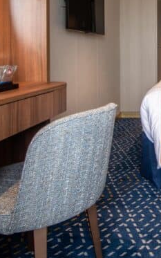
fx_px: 295
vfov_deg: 44.2
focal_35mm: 42
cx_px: 202
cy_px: 41
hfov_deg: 26.5
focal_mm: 10
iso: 200
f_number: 3.5
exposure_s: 1/60
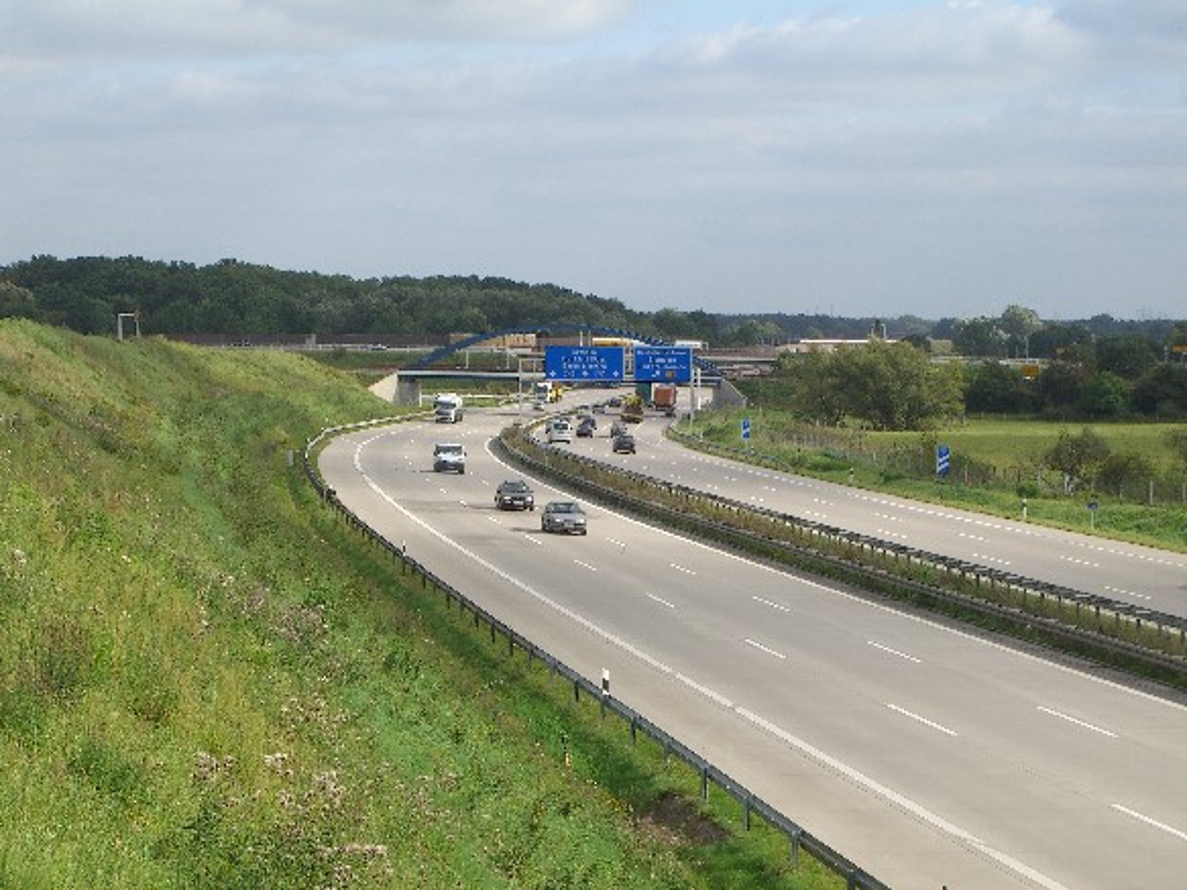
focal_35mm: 114
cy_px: 445
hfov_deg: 17.3
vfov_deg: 13.0
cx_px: 594
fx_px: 3908
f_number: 7.4
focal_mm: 23.7
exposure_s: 1/200
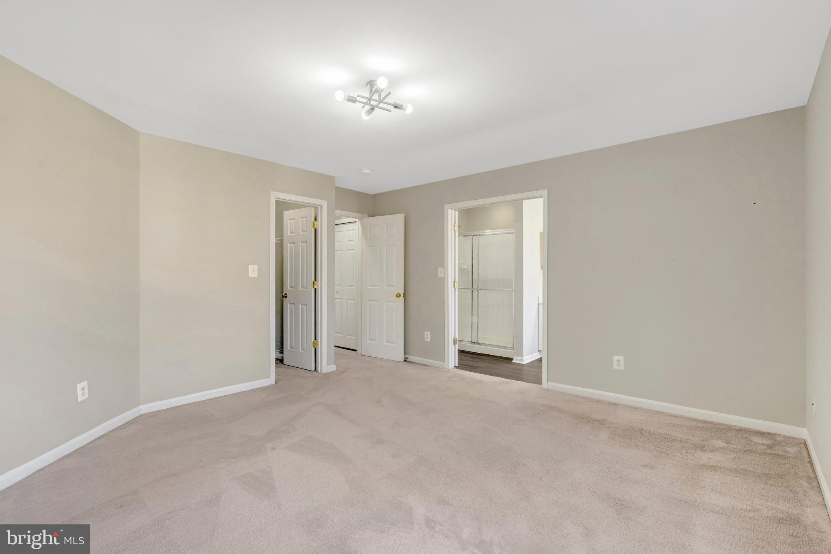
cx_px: 416
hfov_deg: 96.7
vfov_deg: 73.7
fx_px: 369
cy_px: 277
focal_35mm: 16
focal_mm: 16
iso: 1250
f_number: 8
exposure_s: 1/40
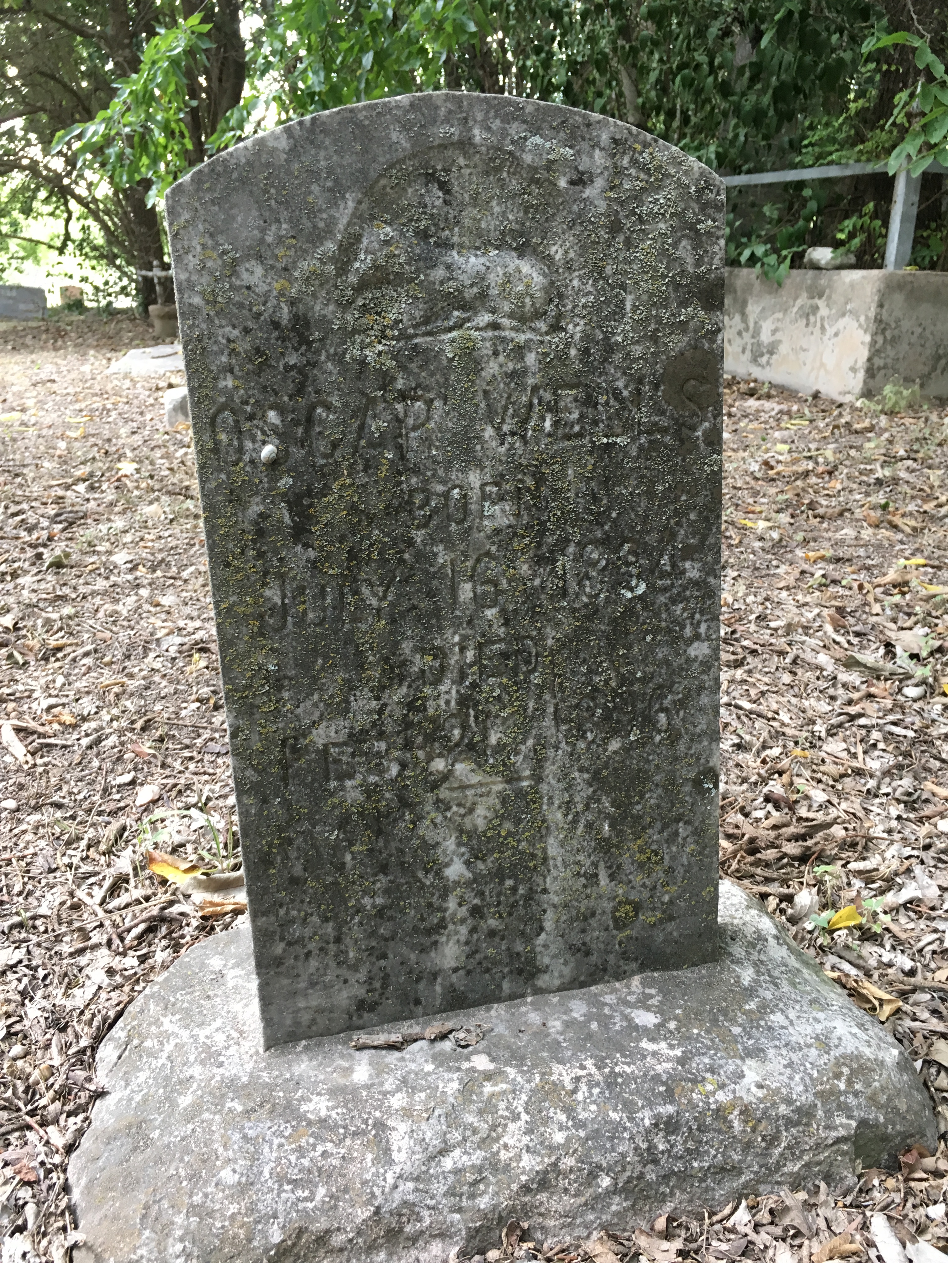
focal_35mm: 29
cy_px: 632
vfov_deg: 61.7
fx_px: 1059
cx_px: 474
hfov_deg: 48.2
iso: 64
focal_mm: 4.15
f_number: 2.2
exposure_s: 1/30
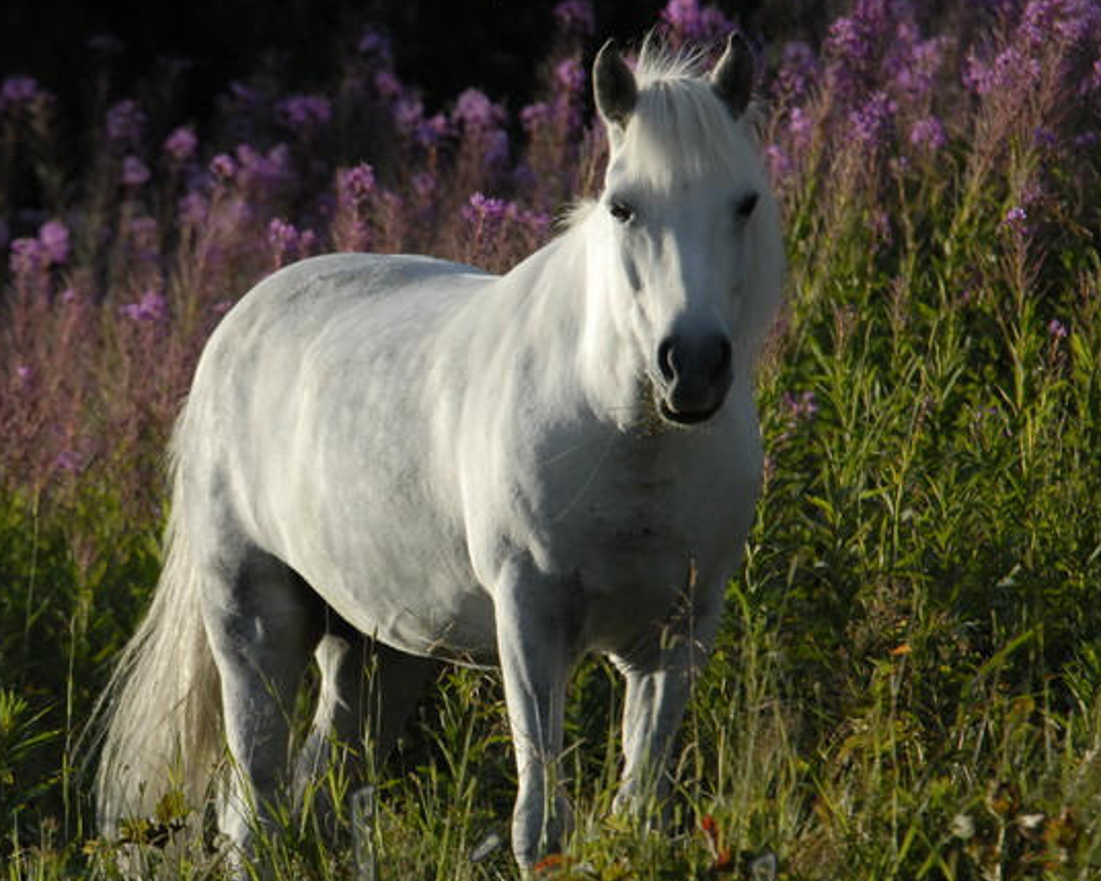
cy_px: 465
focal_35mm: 867
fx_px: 28257
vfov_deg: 1.8
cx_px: 279
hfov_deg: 2.2
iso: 400
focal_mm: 330
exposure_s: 1/1250
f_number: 5.6
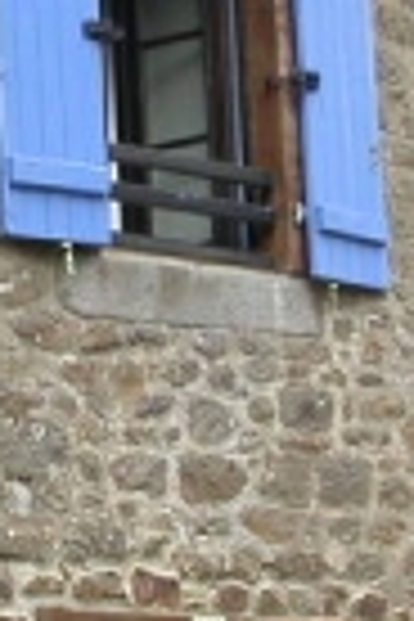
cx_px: 63
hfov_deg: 7.0
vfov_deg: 10.5
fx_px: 3381
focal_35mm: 196
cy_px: 248
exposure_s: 1/121
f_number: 5.3
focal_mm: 7.85
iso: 100
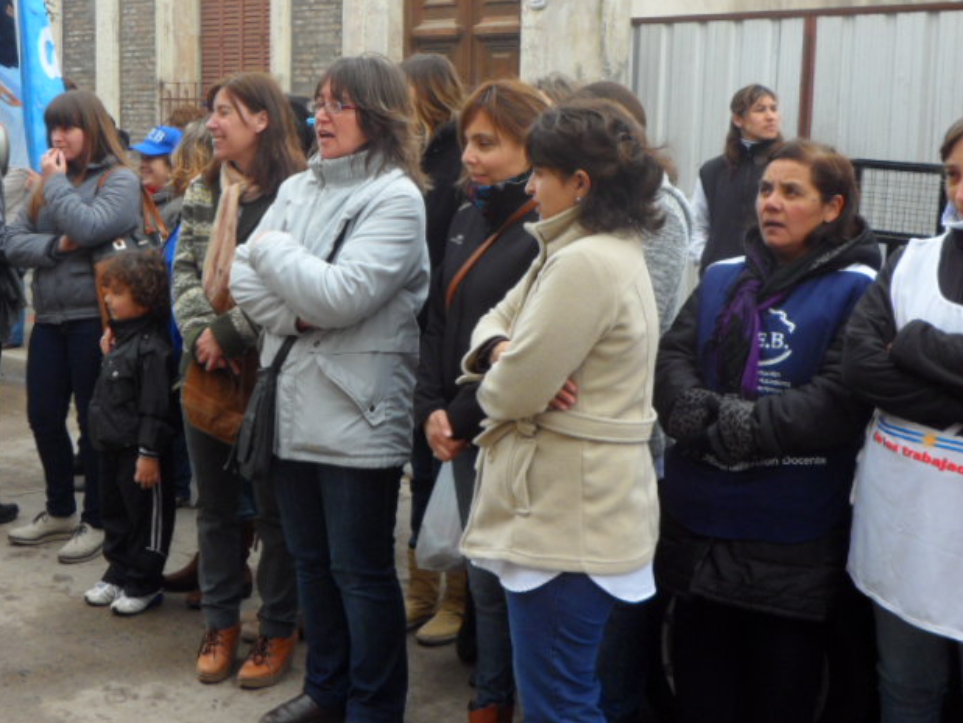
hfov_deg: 35.9
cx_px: 343
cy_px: 310
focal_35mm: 53
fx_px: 1475
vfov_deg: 27.5
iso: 80
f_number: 3.7
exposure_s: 1/250
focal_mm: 5.7
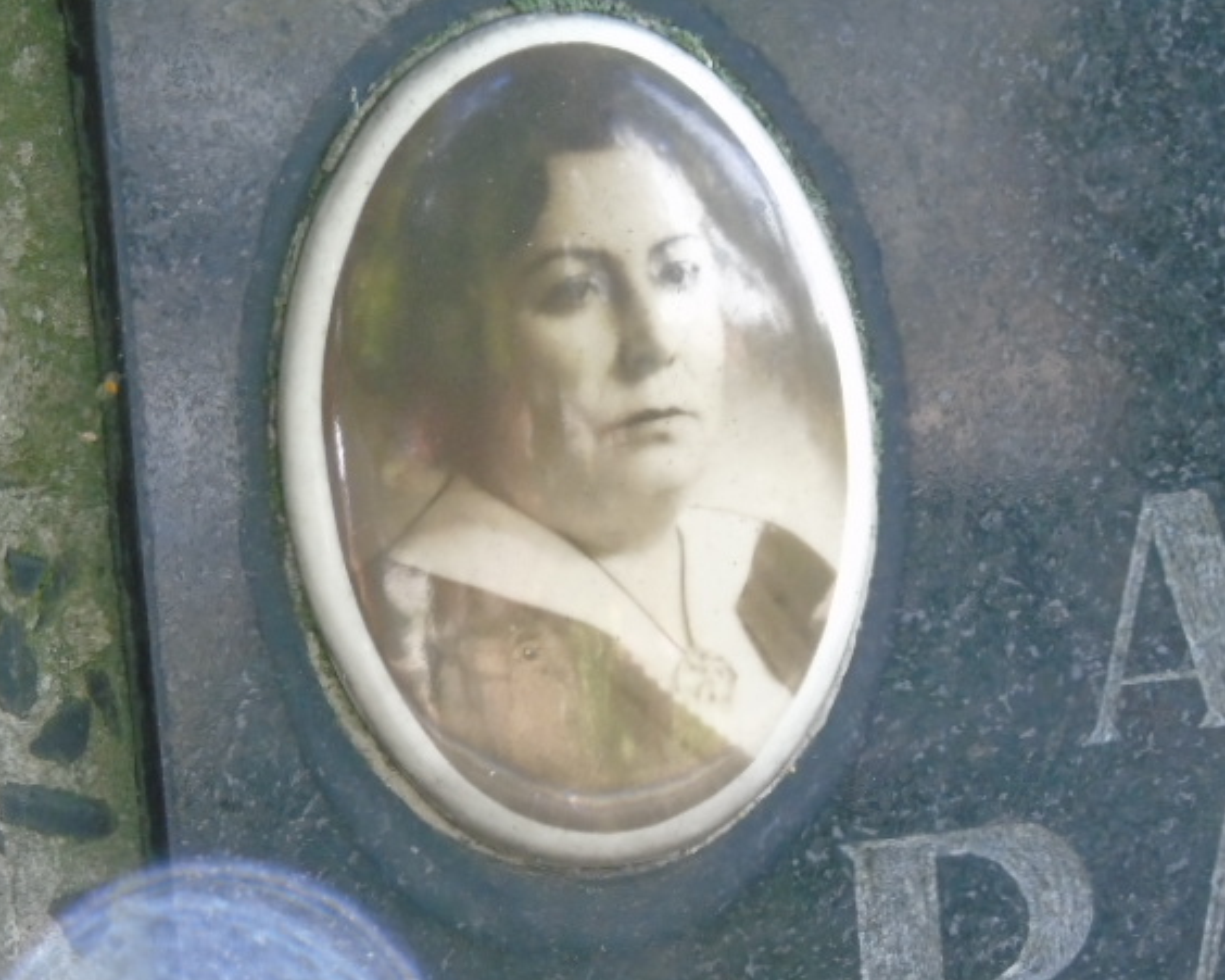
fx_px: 11165
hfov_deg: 6.3
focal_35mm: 308
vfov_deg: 5.0
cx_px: 599
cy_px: 500
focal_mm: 50
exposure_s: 1/80
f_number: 4.9
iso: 800
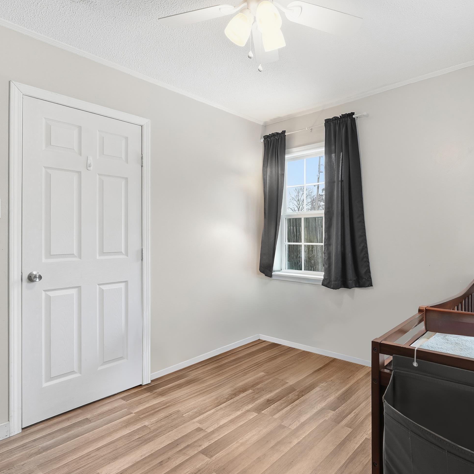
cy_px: 237
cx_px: 297
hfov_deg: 70.9
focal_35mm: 21
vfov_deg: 72.1
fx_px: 325
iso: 250
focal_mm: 16
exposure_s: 1/25
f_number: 9
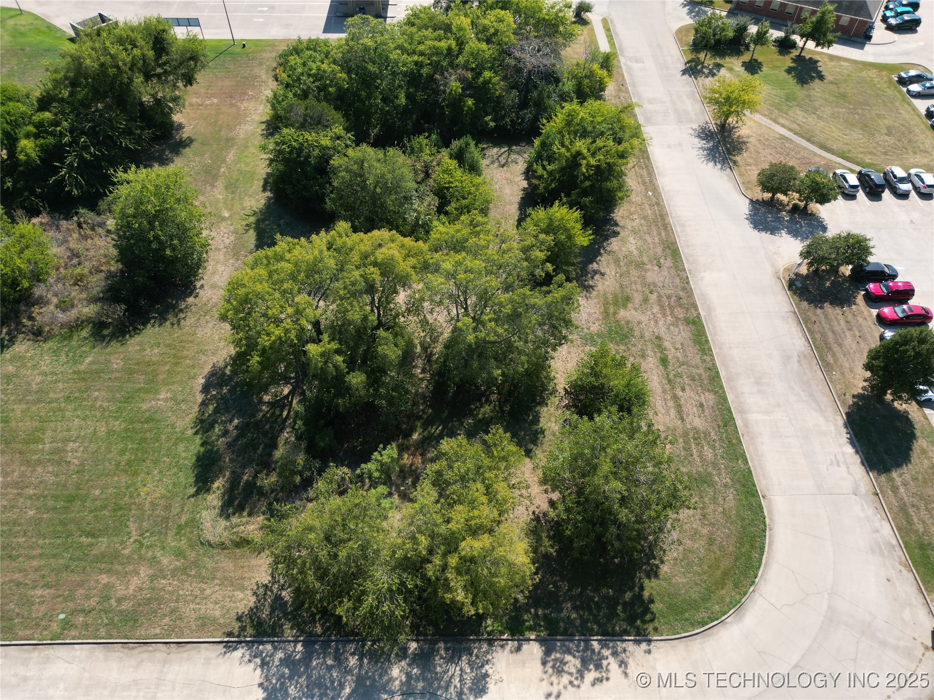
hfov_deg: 71.6
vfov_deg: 56.8
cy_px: 350
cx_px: 467
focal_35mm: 24
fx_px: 648
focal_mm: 6.72
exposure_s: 1/2500
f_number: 1.7
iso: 150
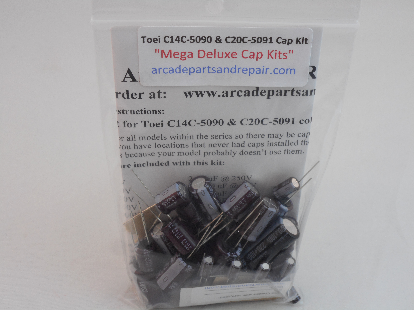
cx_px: 207
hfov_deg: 32.7
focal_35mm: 59
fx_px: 706
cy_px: 155
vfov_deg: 24.8
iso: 140
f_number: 5.1
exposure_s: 1/30
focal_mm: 10.5
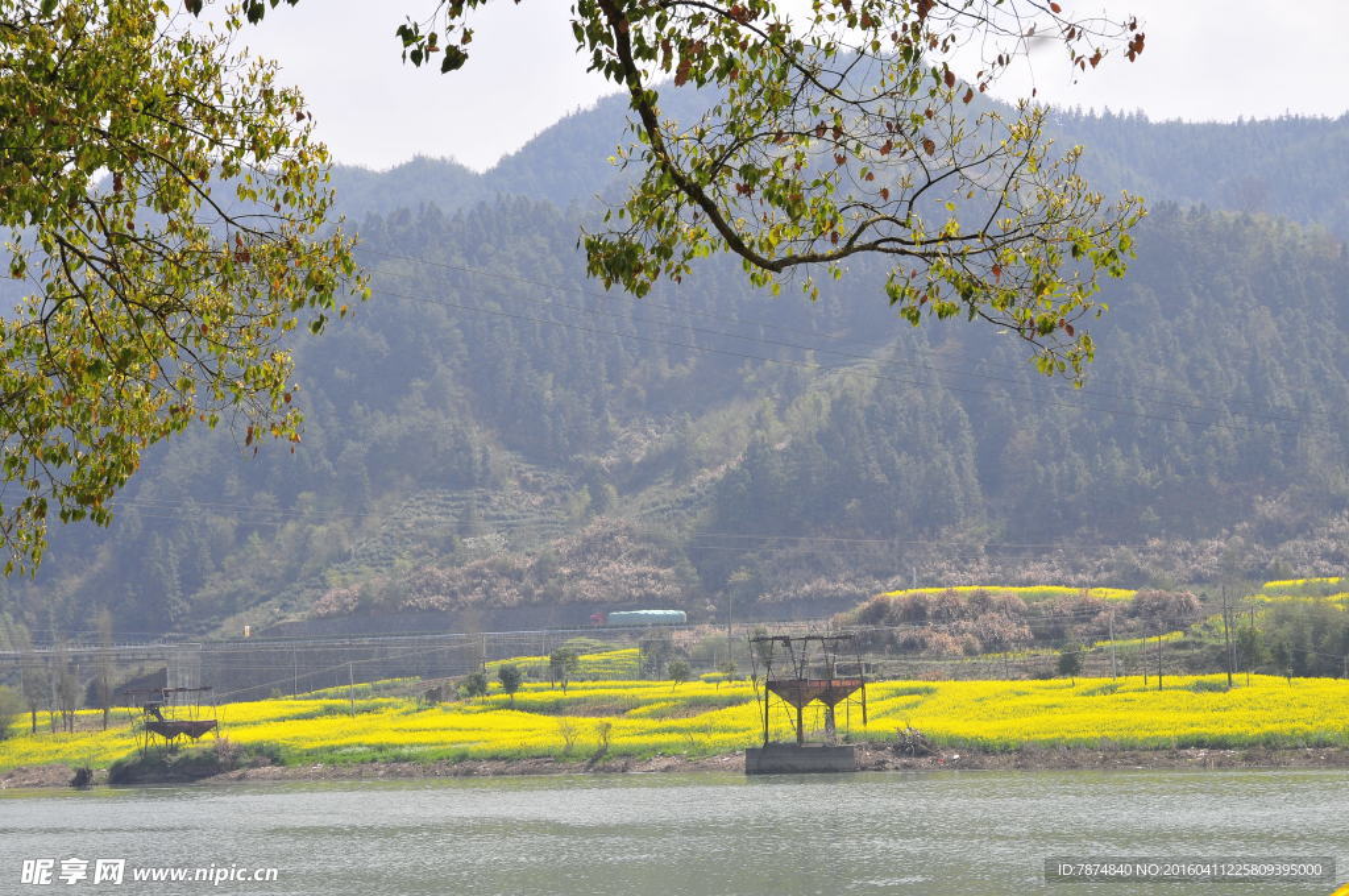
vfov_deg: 14.7
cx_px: 674
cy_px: 448
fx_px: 3480
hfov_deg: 21.9
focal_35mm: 93
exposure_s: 1/320
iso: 200
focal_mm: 62
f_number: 9
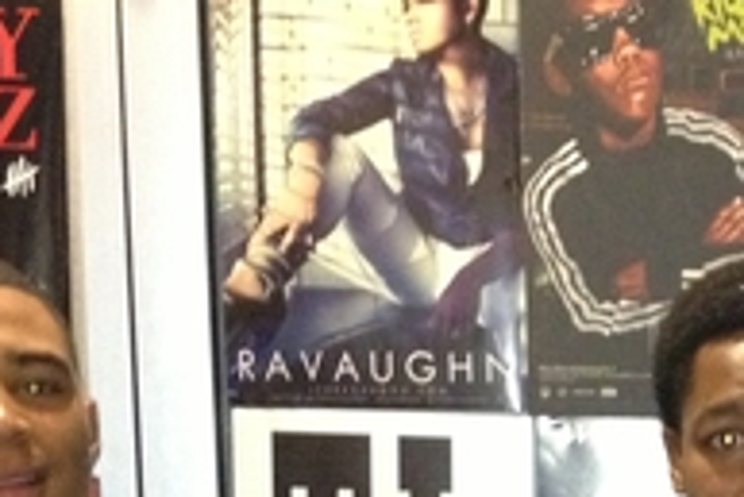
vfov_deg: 11.5
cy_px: 798
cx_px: 825
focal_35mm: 113
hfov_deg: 17.5
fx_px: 2337
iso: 640
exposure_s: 1/16
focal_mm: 4.28
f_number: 2.4
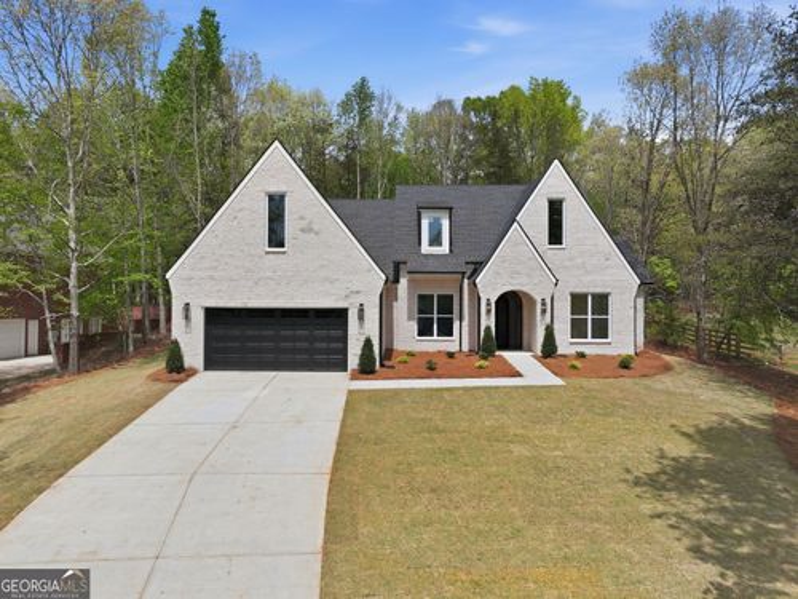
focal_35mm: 24
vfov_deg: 56.8
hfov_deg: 71.6
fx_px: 553
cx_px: 399
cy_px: 300
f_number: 5
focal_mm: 12.3
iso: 100
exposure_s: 1/1600
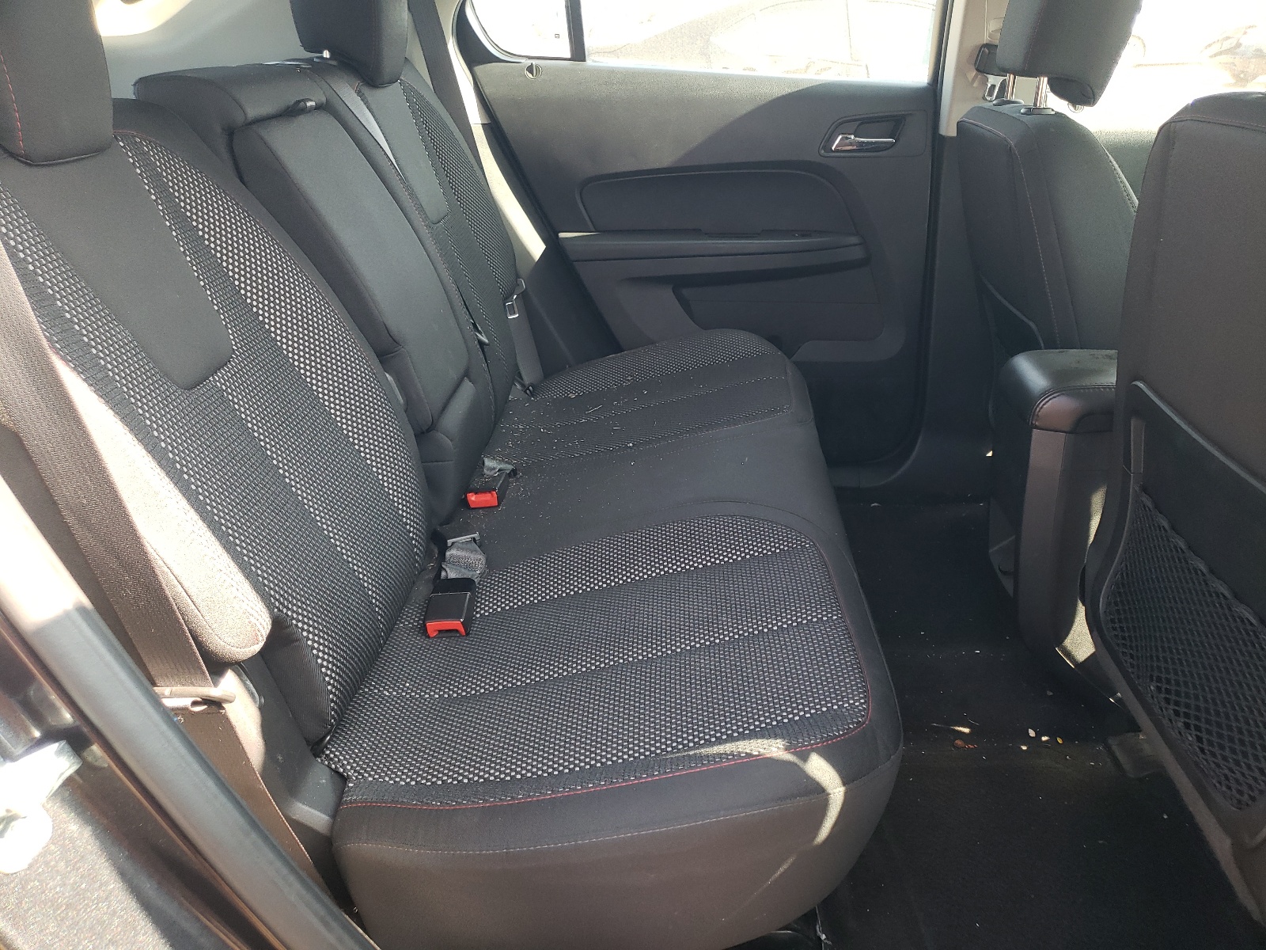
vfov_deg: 53.1
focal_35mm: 26
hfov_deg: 67.3
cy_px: 475
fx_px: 951
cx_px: 633
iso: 83
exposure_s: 1/120
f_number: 1.5
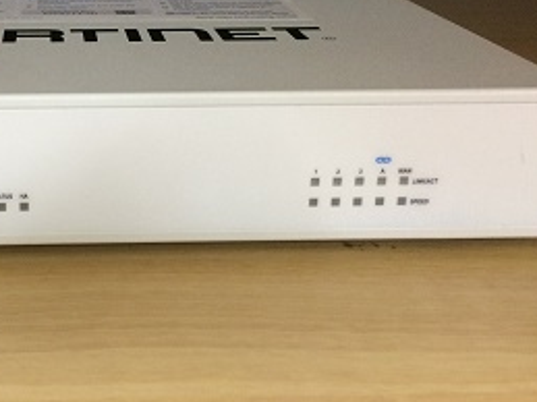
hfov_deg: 33.1
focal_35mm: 56
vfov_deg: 25.7
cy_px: 94
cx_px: 89
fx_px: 868
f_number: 2.2
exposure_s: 1/30
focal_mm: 4.15
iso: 200
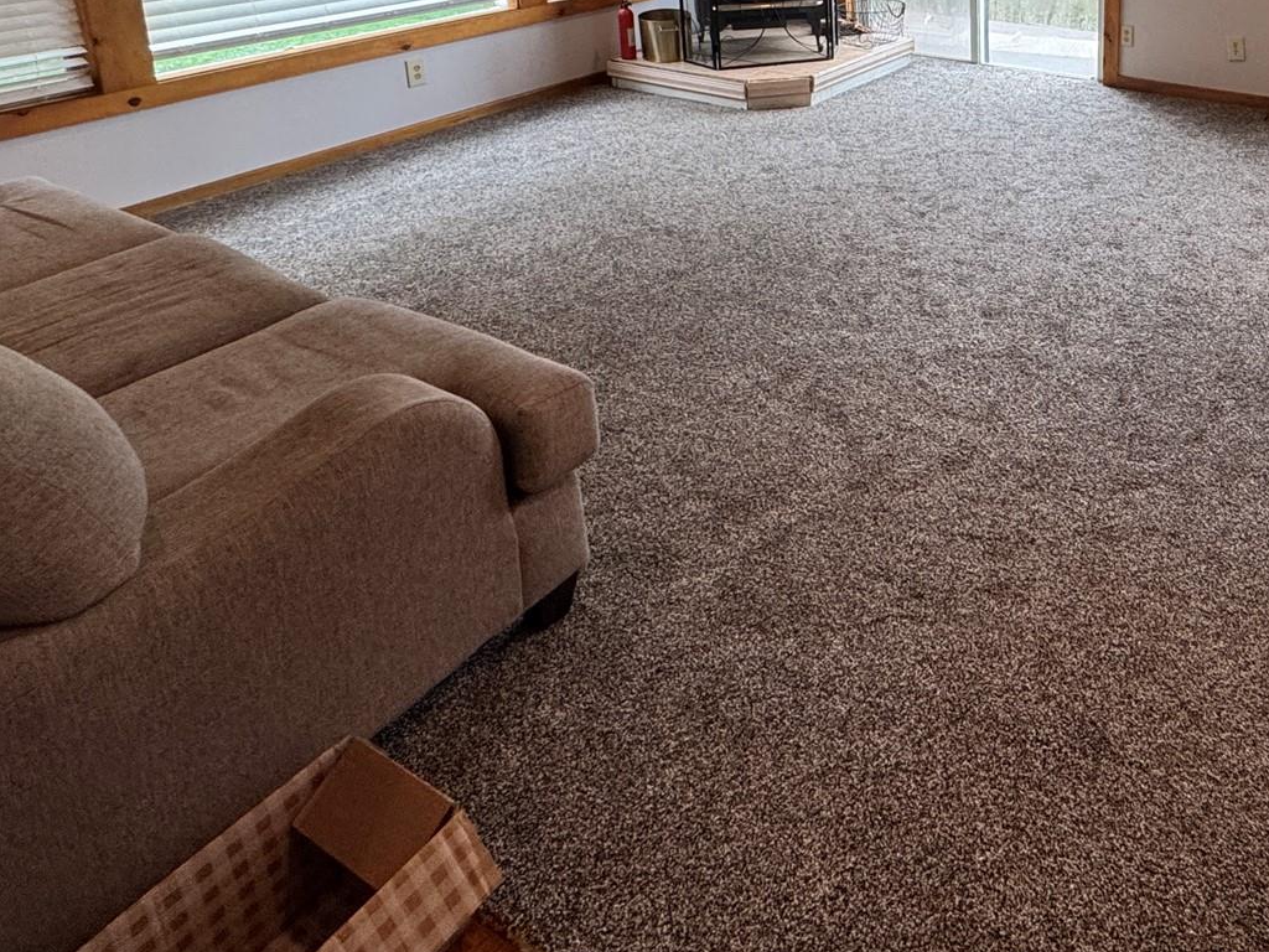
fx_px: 1026
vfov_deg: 43.7
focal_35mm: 28
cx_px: 1009
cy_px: 32
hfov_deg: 58.7
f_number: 2.2
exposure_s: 1/120
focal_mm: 2.22
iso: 200
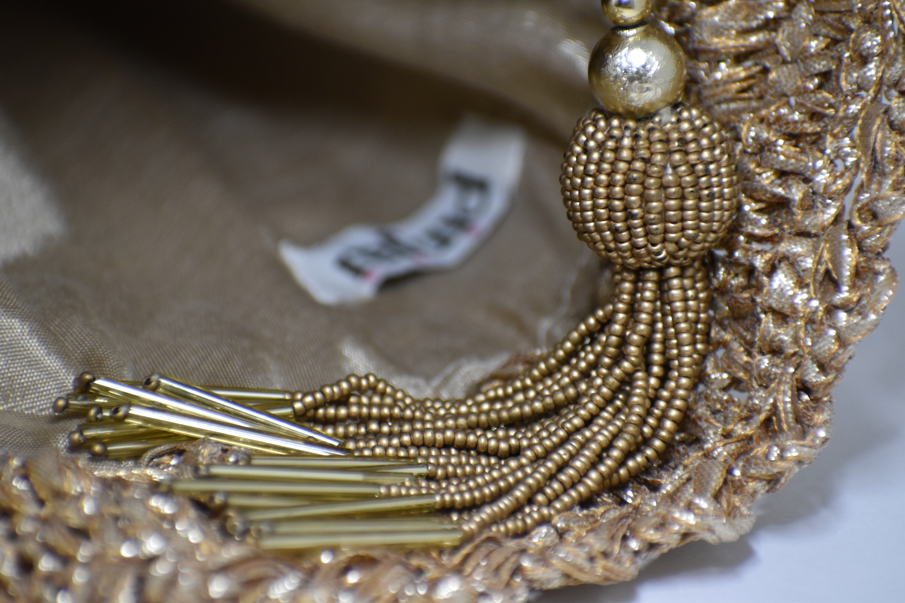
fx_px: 11312
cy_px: 302
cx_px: 452
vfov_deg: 3.1
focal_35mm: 450
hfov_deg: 4.6
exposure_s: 1/125
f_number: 6.3
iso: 1250
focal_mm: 300
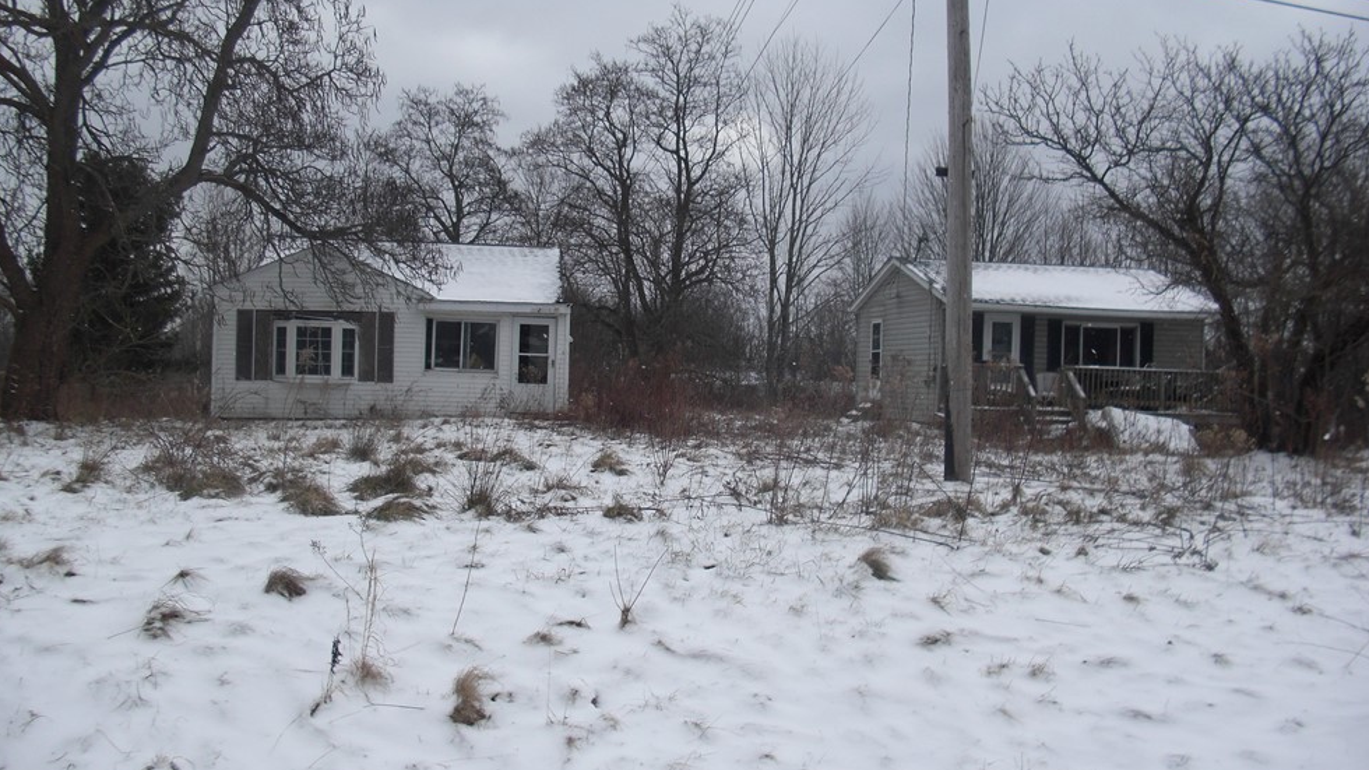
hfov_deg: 49.4
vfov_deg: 29.0
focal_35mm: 41
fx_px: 1488
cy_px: 344
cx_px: 689
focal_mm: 6.3
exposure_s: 1/800
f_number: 2.8
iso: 50
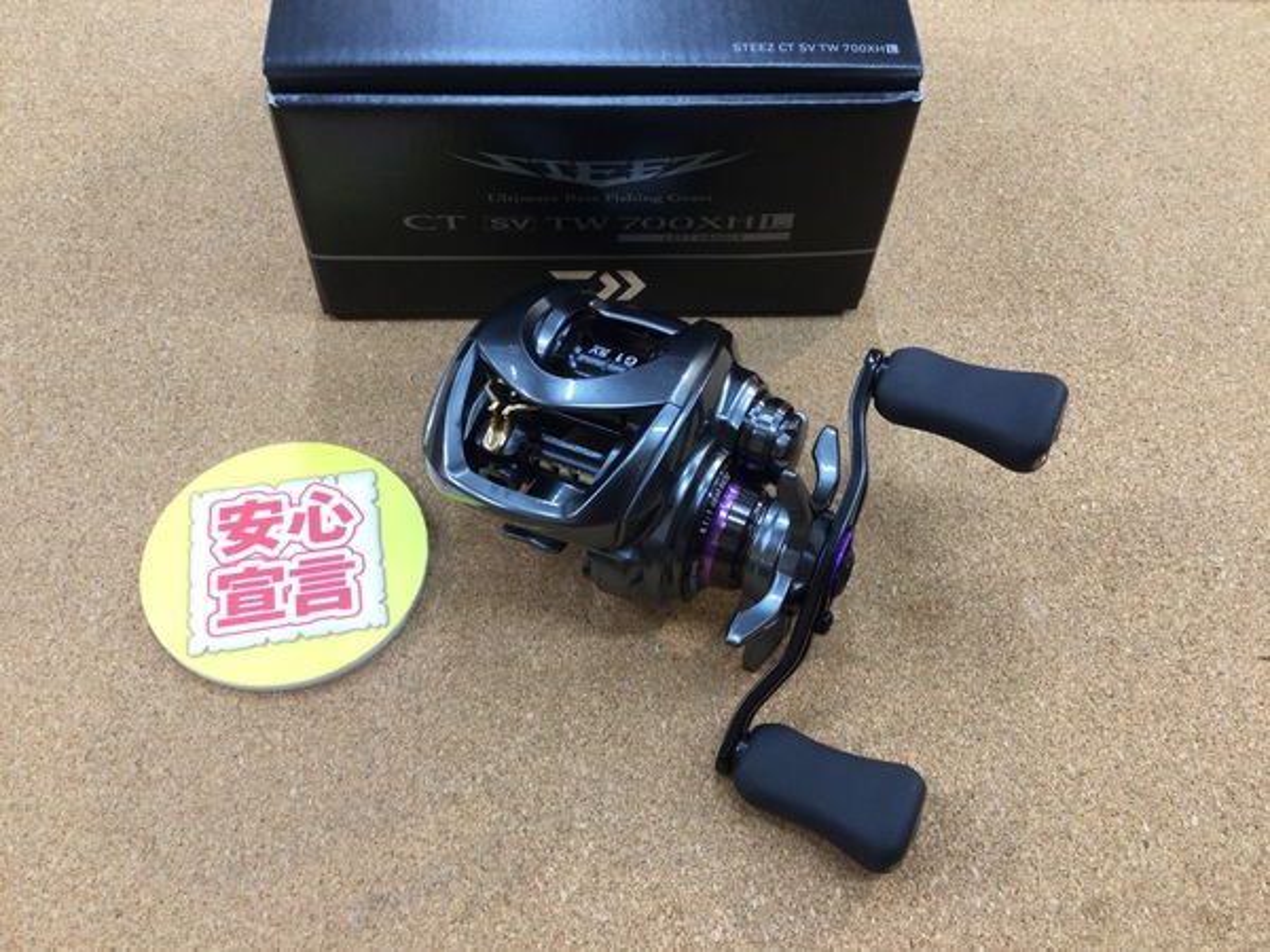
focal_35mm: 31
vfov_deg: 45.4
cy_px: 476
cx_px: 635
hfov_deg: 58.4
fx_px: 1137
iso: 50
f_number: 2.4
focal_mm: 3.3
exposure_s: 1/30
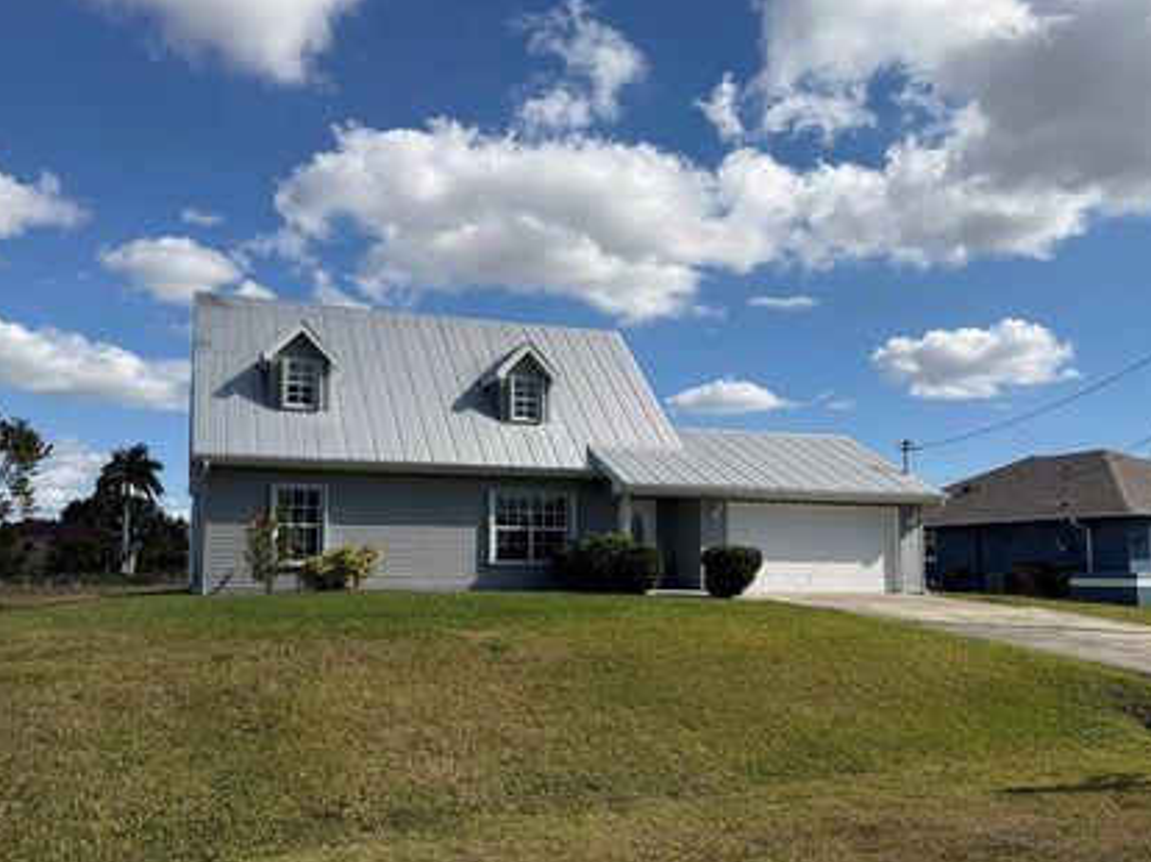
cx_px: 528
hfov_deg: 61.6
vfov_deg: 48.1
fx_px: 964
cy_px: 471
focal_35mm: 29
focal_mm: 6.76
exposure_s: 1/8130
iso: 80
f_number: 1.78
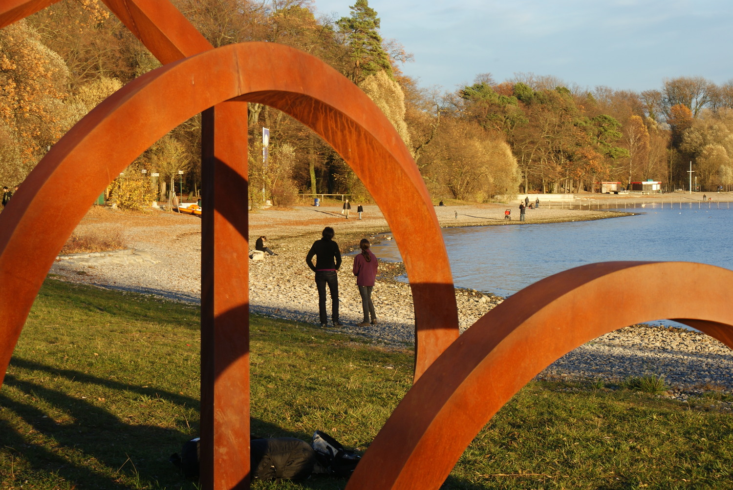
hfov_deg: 22.6
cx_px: 366
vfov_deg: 15.2
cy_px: 245
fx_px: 1835
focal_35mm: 90
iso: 100
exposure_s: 1/125
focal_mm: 60
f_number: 8
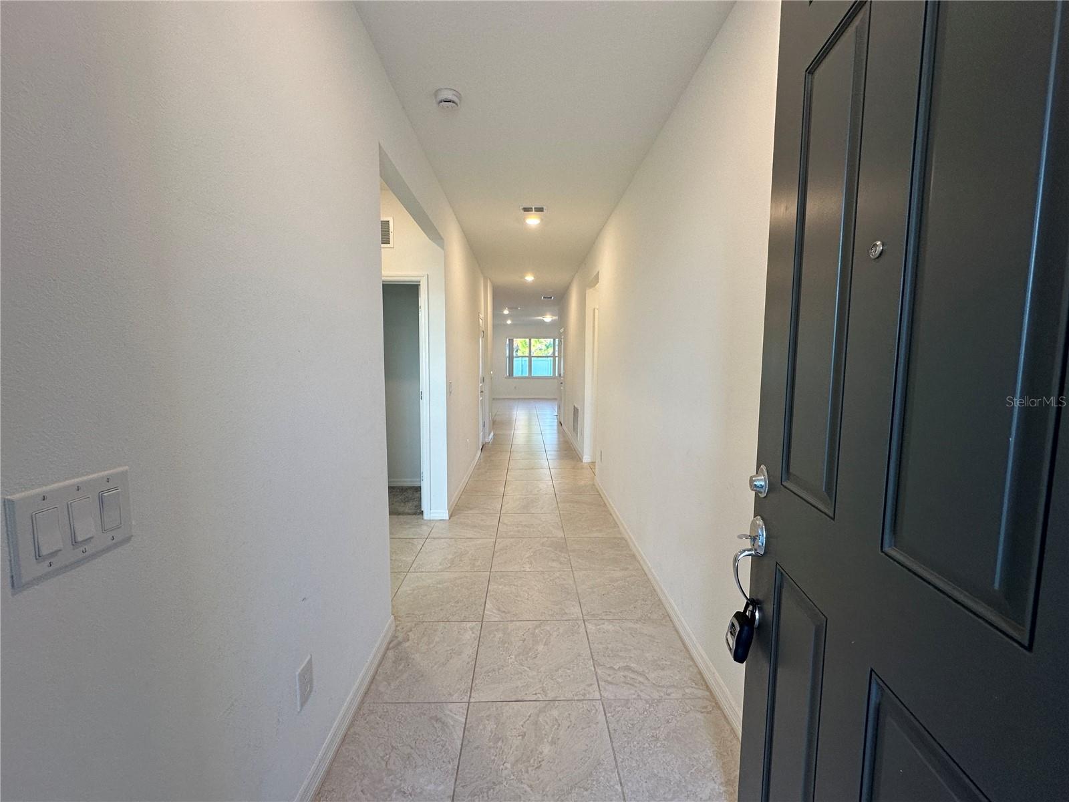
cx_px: 534
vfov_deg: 85.7
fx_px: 432
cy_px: 401
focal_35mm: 14
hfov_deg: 102.1
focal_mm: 2.22
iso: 125
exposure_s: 1/120
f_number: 2.2
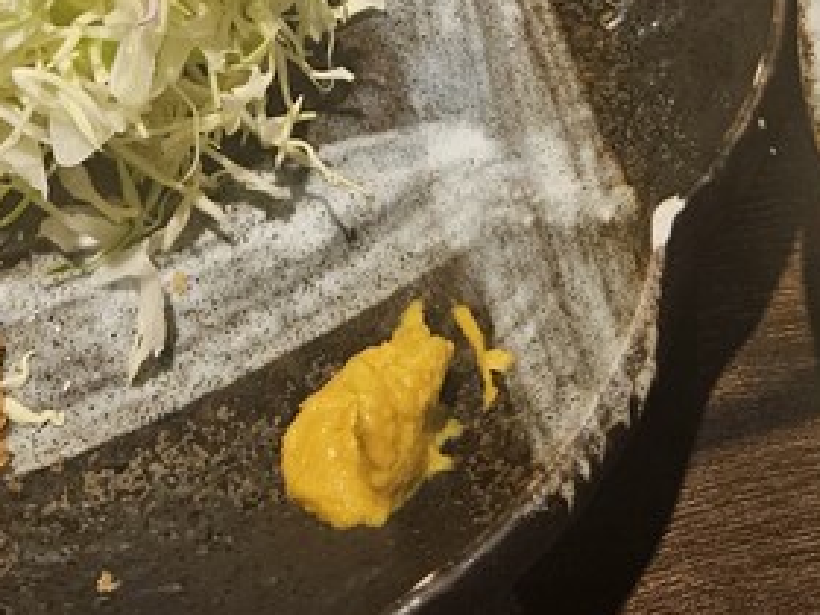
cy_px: -286
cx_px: 398
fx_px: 1753
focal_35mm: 74
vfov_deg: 17.9
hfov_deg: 26.3
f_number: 1.8
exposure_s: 1/120
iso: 250
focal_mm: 5.4
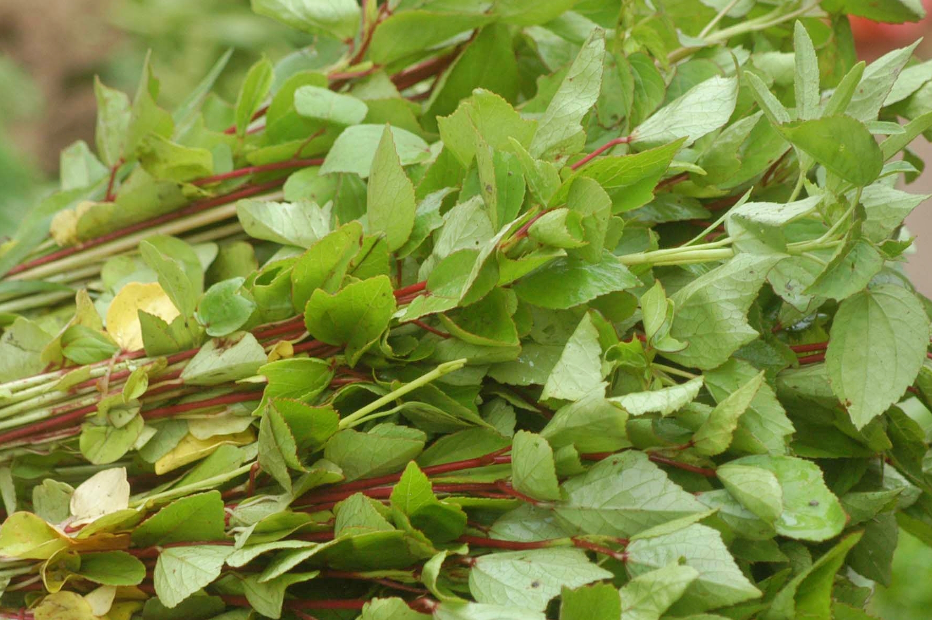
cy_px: 402
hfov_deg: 6.6
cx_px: 294
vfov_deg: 4.4
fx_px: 8070
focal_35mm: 312
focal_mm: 122
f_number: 5.6
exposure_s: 1/500
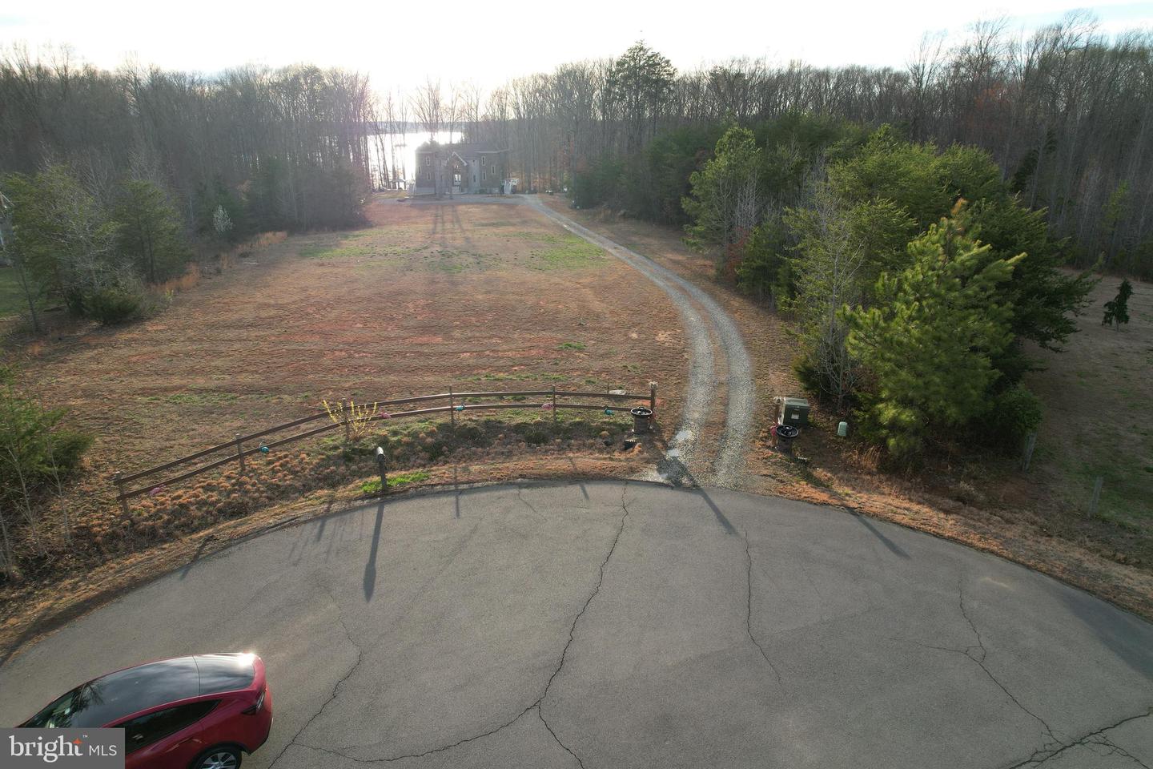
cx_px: 576
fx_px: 705
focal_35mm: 22
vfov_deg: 57.2
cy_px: 384
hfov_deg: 78.6
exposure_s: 1/500
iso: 100
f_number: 2.8
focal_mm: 8.38
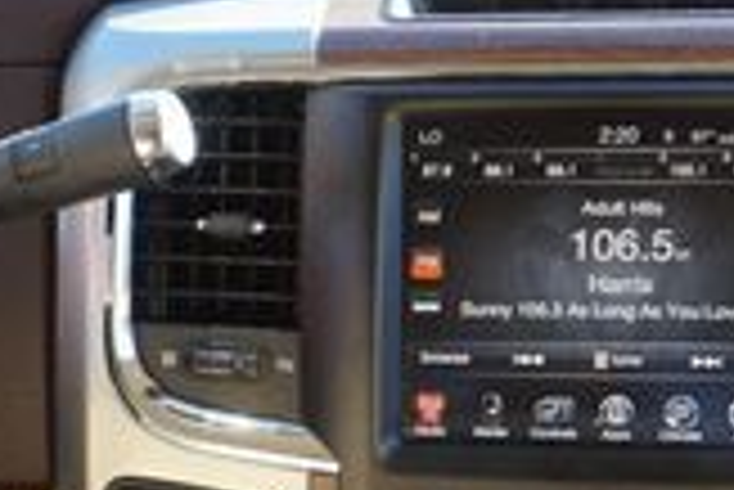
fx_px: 2877
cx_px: -104
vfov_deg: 9.7
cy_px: 432
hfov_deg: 14.2
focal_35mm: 141
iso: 100
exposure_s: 1/60
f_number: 4.5
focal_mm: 24
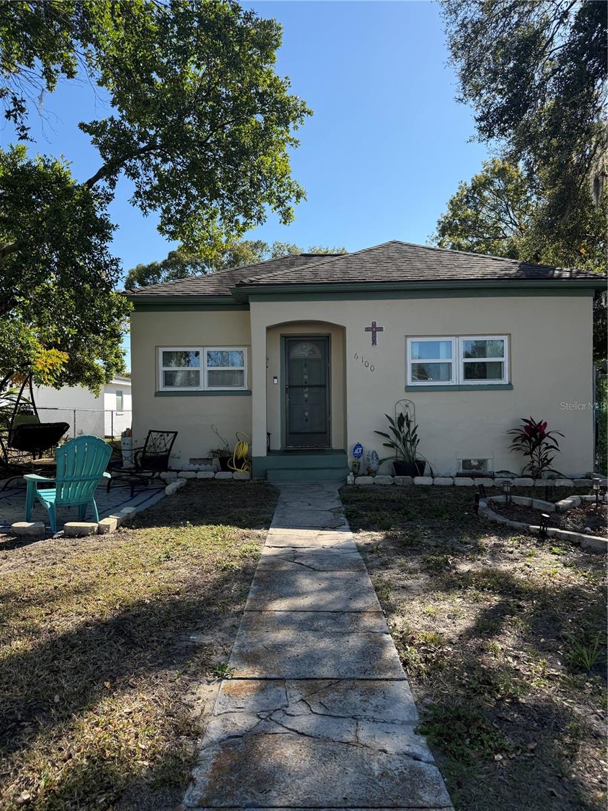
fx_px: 562
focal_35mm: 24
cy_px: 406
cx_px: 304
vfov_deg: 71.6
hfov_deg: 56.8
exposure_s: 1/3425
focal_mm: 6.76
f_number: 1.78
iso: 100
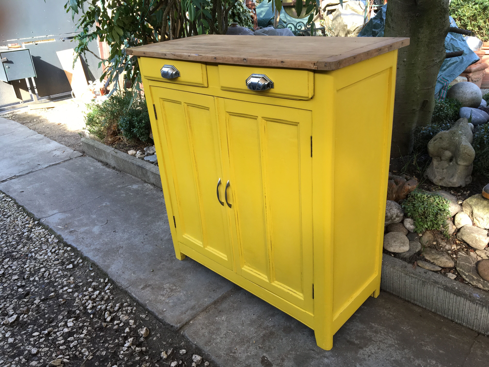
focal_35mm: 29
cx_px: 244
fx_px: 410
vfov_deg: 48.2
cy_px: 184
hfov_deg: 61.7
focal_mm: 4.15
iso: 32
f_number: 2.2
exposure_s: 1/100
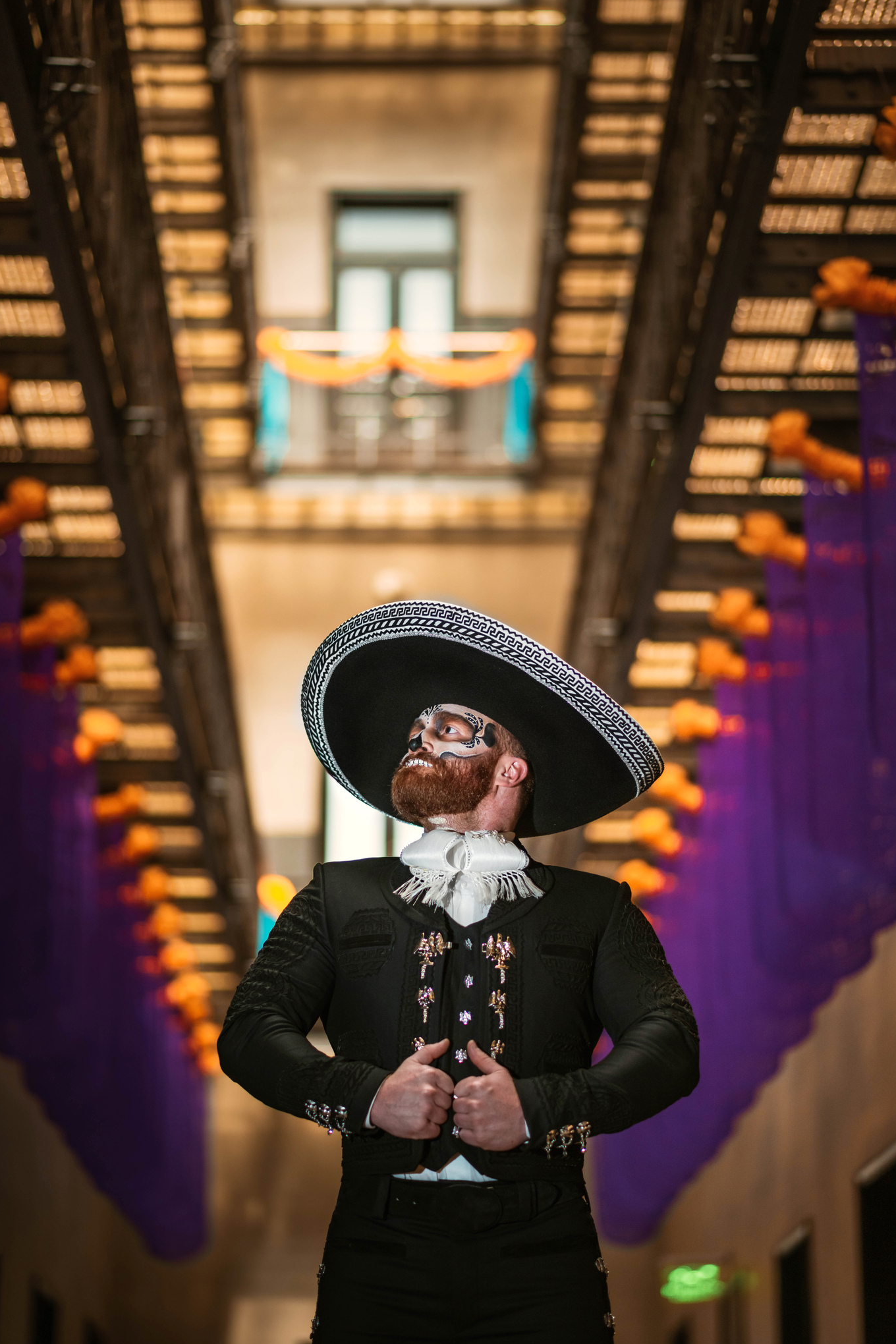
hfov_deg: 15.9
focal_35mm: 86
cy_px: 672
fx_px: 3210
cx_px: 451
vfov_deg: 23.6
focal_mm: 85
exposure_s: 1/80
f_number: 1.8
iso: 200
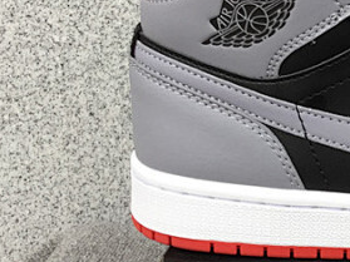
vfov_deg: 16.6
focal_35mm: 89
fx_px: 899
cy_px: 160
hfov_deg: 20.0
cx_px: 470
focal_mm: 3.3
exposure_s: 1/100
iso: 40
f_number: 2.4
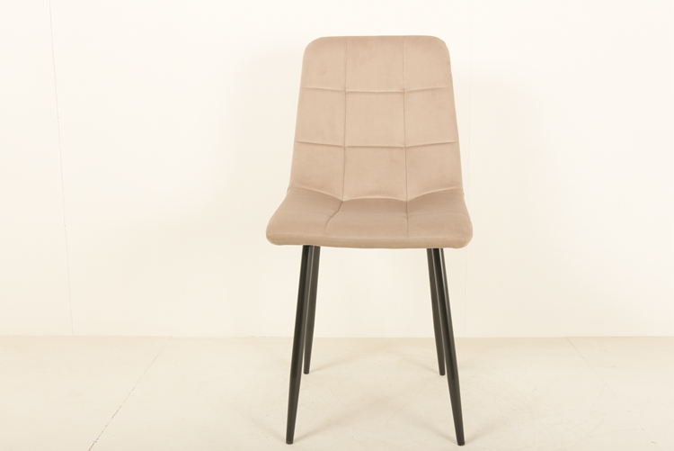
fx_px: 787
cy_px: 226
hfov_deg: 46.4
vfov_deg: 31.9
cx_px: 337
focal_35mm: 42
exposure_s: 1/160
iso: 100
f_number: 10
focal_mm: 42
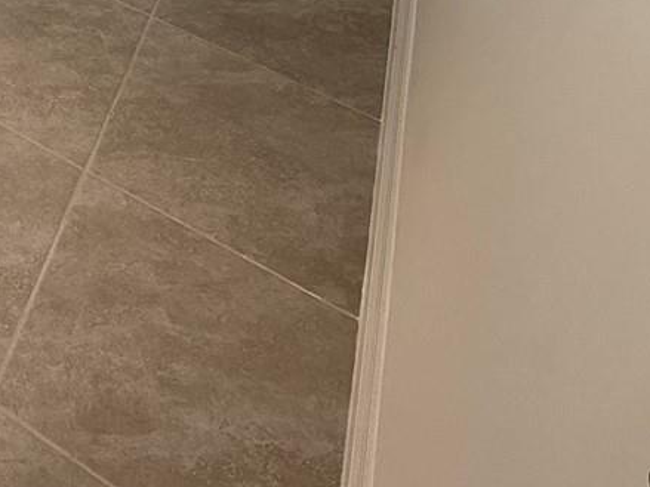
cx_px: -243
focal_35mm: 51
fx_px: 957
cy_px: -283
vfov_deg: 22.3
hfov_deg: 28.8
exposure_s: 1/120
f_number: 2.2
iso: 160
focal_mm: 2.22
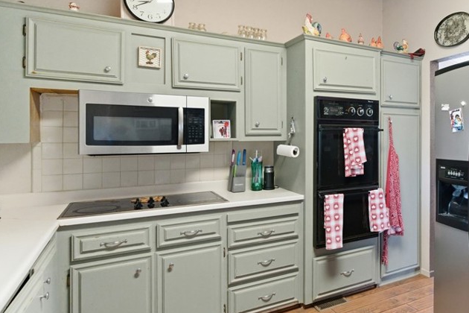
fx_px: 339
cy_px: 134
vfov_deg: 49.4
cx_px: 354
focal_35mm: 26
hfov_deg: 65.0
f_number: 3.5
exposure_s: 1/800
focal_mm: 16
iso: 6400
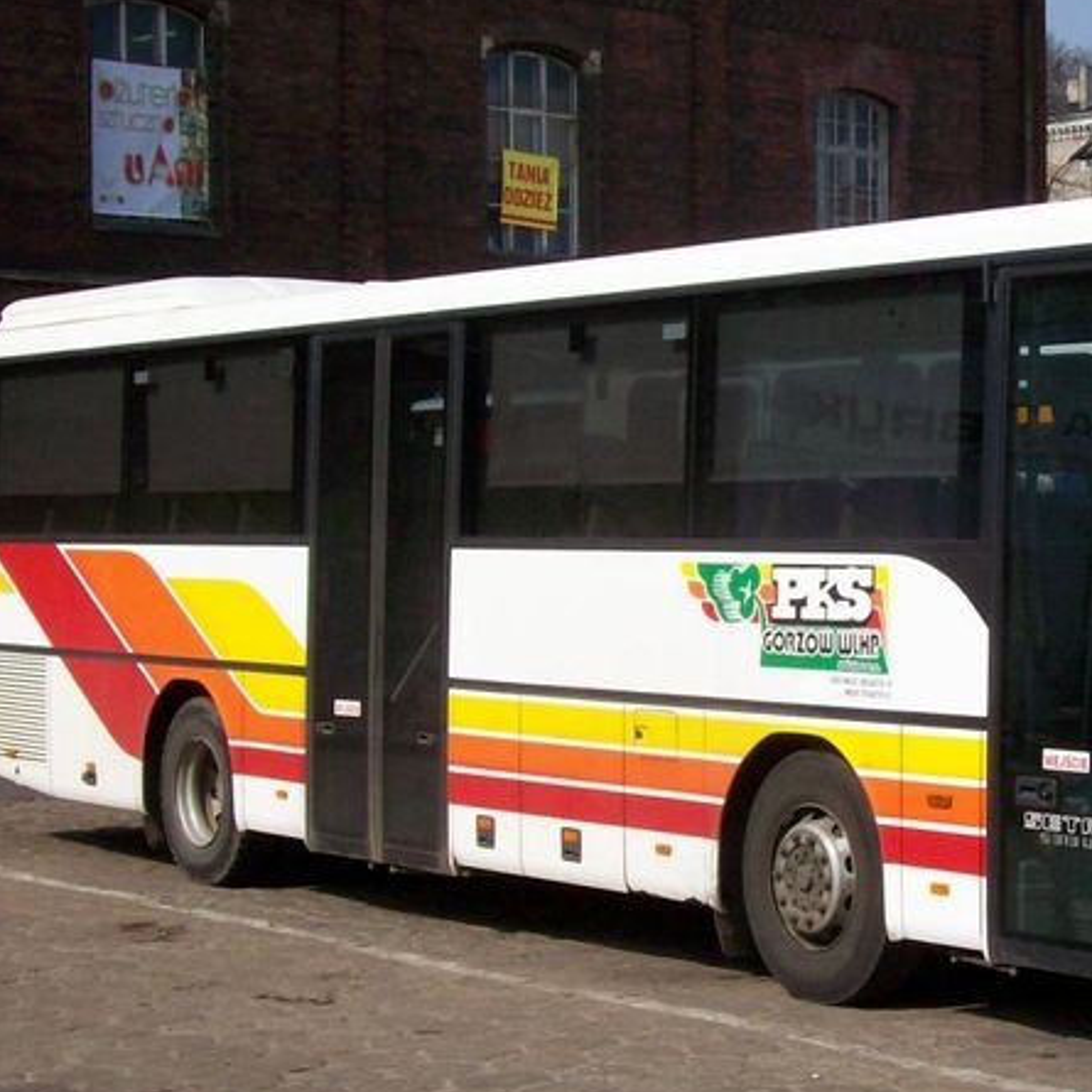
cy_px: 606
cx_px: 859
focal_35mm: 89
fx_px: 3176
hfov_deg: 19.3
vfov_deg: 19.5
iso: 80
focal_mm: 9.4
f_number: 6
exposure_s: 1/701
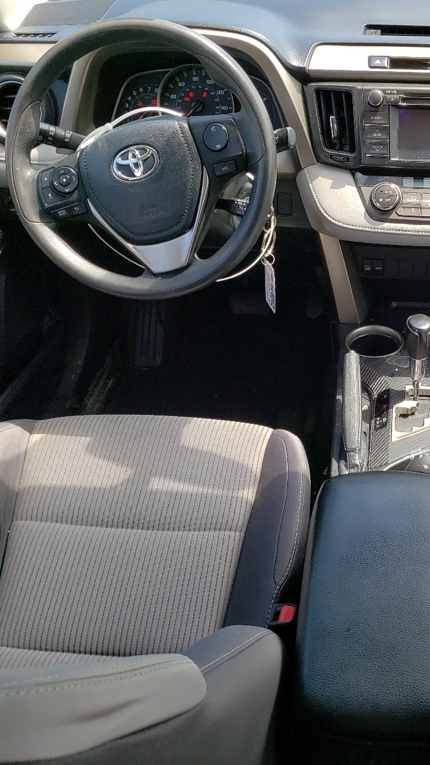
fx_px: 770
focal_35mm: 38
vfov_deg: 52.8
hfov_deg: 30.1
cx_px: 374
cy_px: 382
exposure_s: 1/769
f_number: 1.5
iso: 50
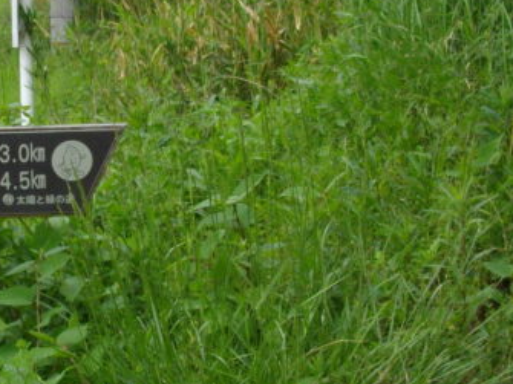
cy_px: 174
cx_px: 25
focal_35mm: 113
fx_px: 1674
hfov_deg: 17.1
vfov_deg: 13.1
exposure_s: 1/500
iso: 100
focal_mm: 6.2
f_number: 2.8
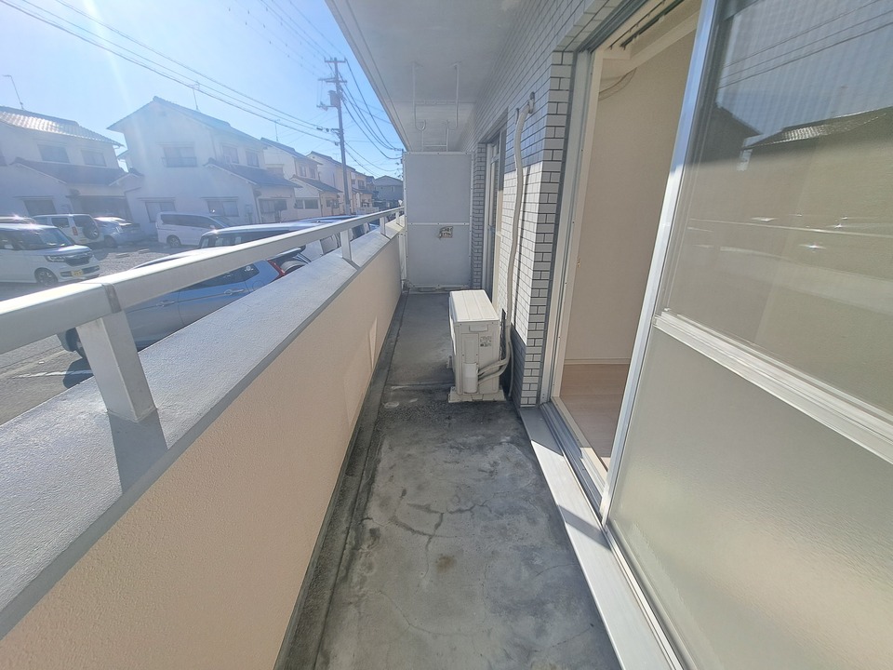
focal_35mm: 13
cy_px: 335
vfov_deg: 89.9
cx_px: 446
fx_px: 335
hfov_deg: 106.2
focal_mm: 1.74
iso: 50
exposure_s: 1/1203
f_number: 2.2
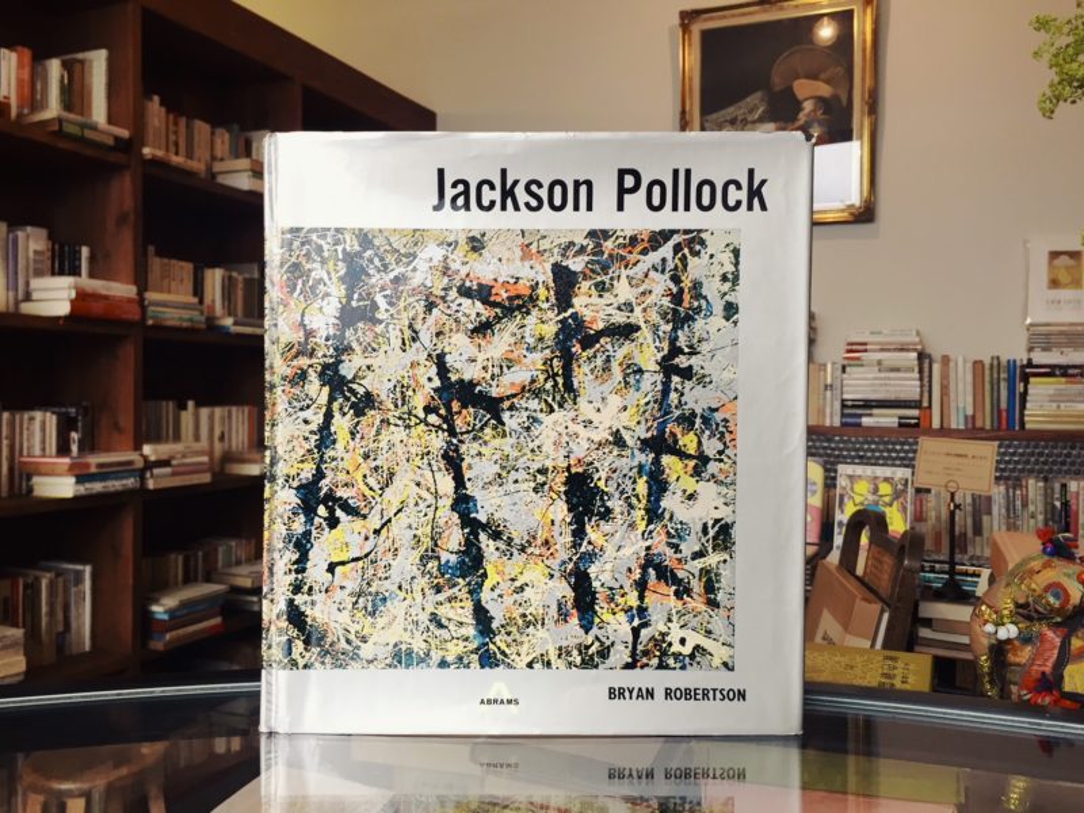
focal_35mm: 29
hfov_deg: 61.7
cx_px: 542
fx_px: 908
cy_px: 406
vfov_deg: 48.2
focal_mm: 4.15
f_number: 2.2
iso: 64
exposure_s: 1/30
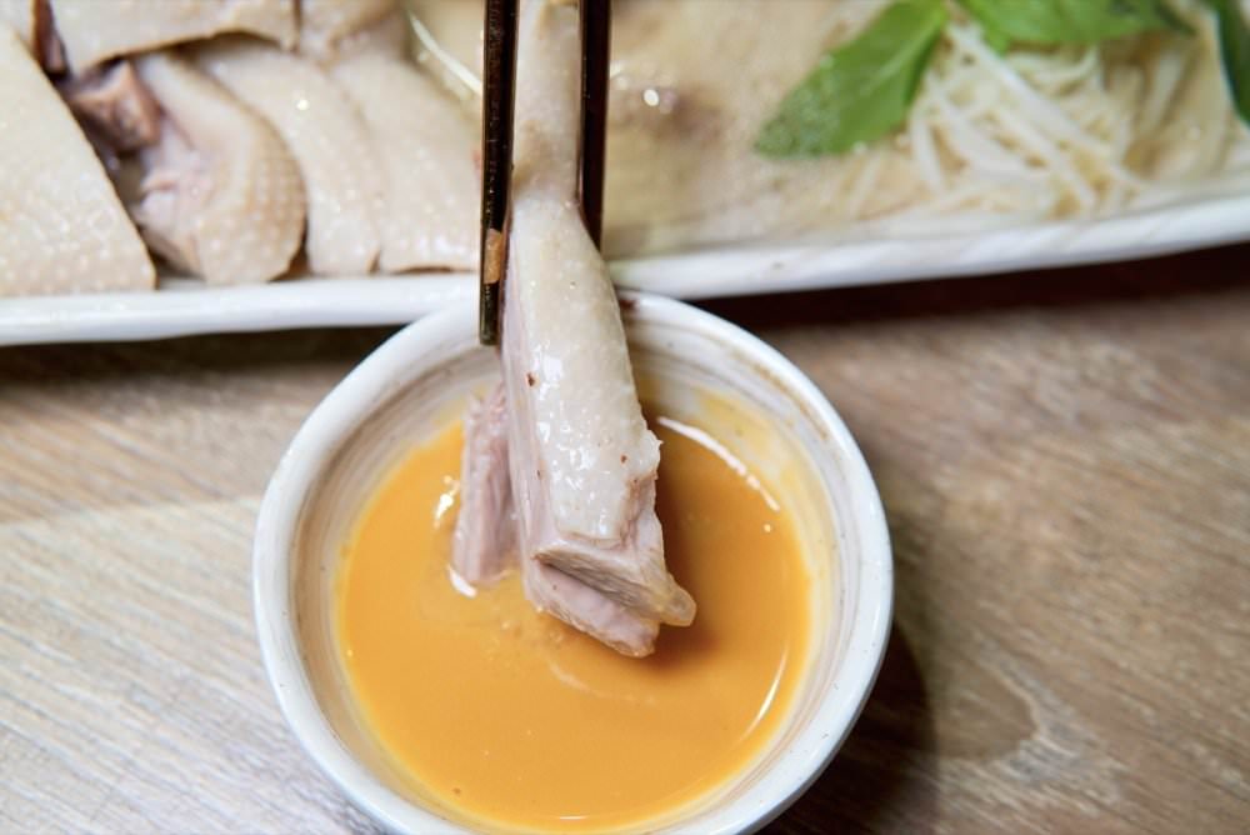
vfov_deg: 29.9
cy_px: 418
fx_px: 1563
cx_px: 625
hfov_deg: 43.6
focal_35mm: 45
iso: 200
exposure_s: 1/60
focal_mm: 30
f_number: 4
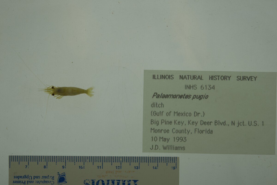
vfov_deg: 22.6
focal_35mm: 60
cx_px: 138
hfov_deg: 33.4
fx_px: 462
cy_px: 92
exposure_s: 1/125
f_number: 9
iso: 50
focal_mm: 60
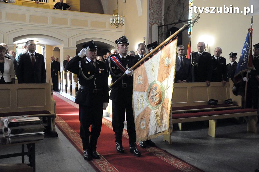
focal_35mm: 36
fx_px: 259
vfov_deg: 36.8
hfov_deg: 53.2
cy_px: 86
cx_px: 130
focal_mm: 24
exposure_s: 1/80
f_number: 4.5
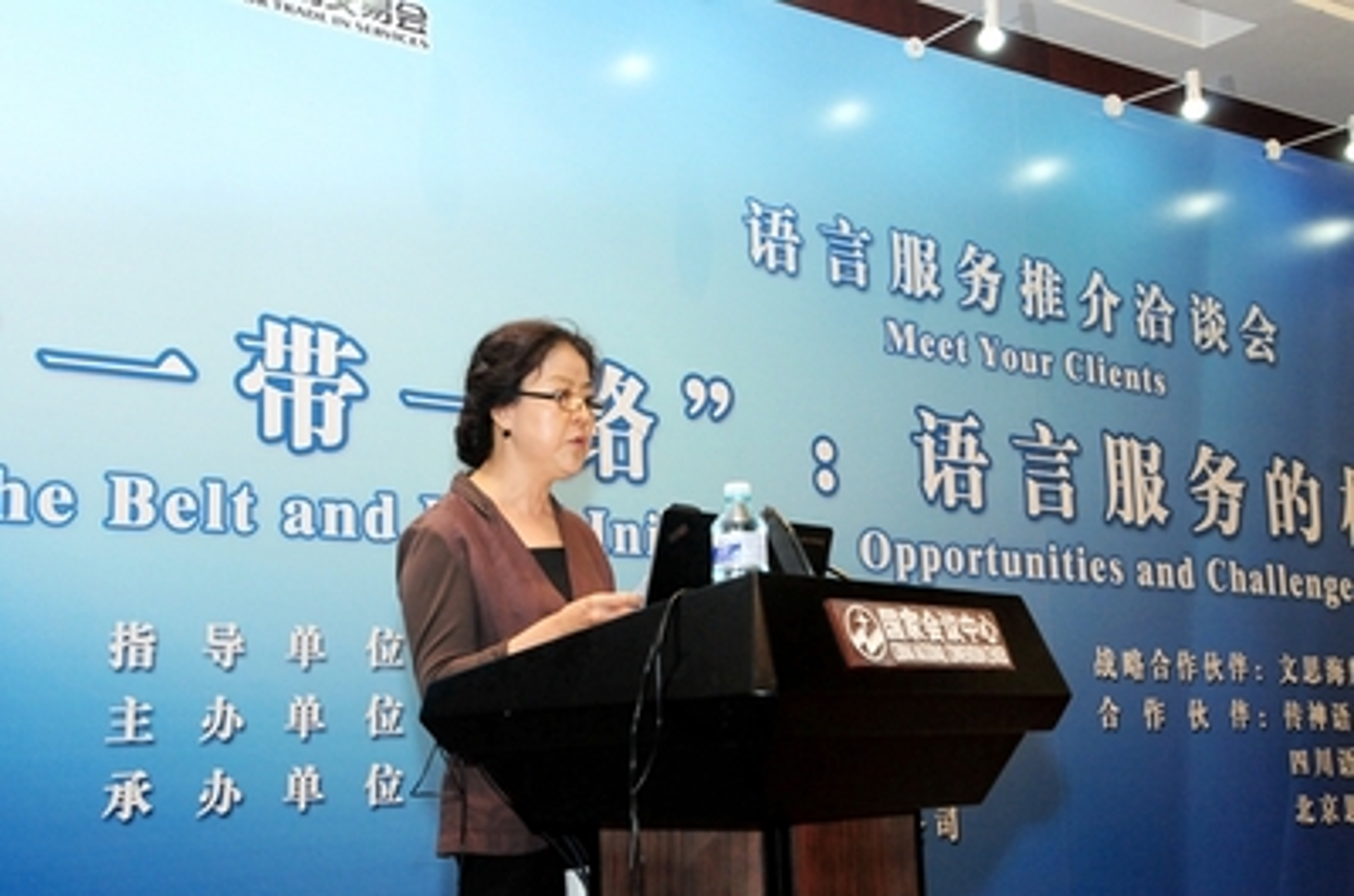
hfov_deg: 42.4
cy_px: 448
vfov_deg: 28.8
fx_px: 1745
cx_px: 677
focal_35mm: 46
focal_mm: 31
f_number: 7.1
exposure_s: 1/60
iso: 1000
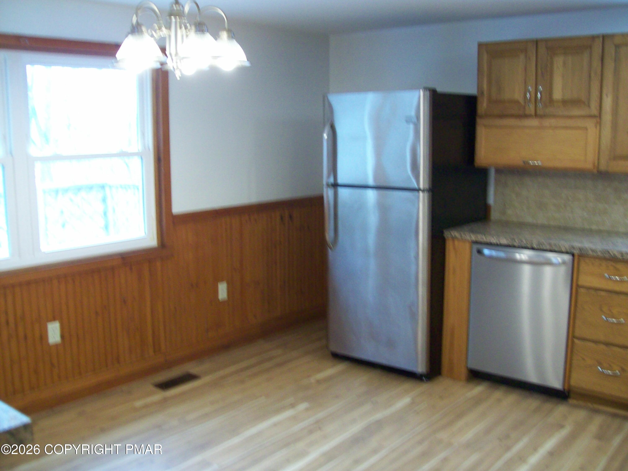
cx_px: 314
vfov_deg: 39.7
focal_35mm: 36
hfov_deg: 51.4
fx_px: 653
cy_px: 236
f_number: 2.7
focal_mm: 6
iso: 160
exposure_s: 1/24.3
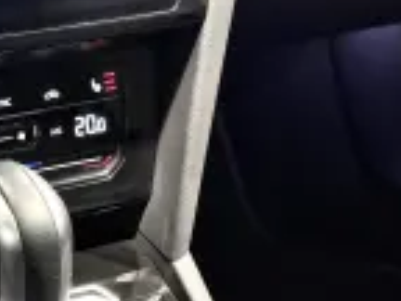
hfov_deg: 31.2
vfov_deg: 23.4
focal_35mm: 60
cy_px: 304
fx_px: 695
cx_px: 70
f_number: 1.78
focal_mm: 6.76
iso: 1000
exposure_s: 1/37
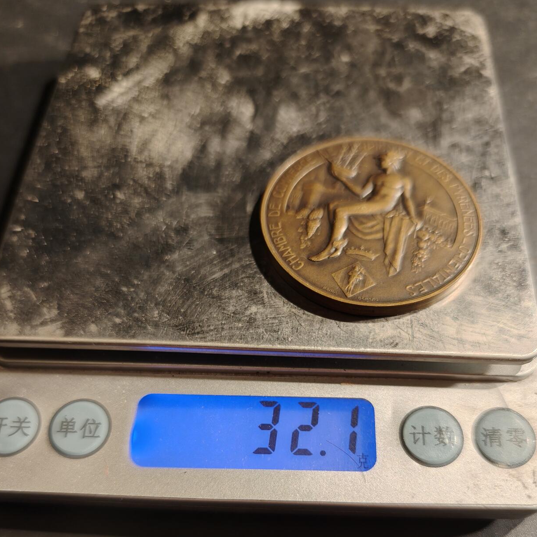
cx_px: 293
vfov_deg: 52.2
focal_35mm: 30
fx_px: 527
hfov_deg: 54.0
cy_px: 389
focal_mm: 6.06
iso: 125
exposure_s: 1/100
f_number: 1.6
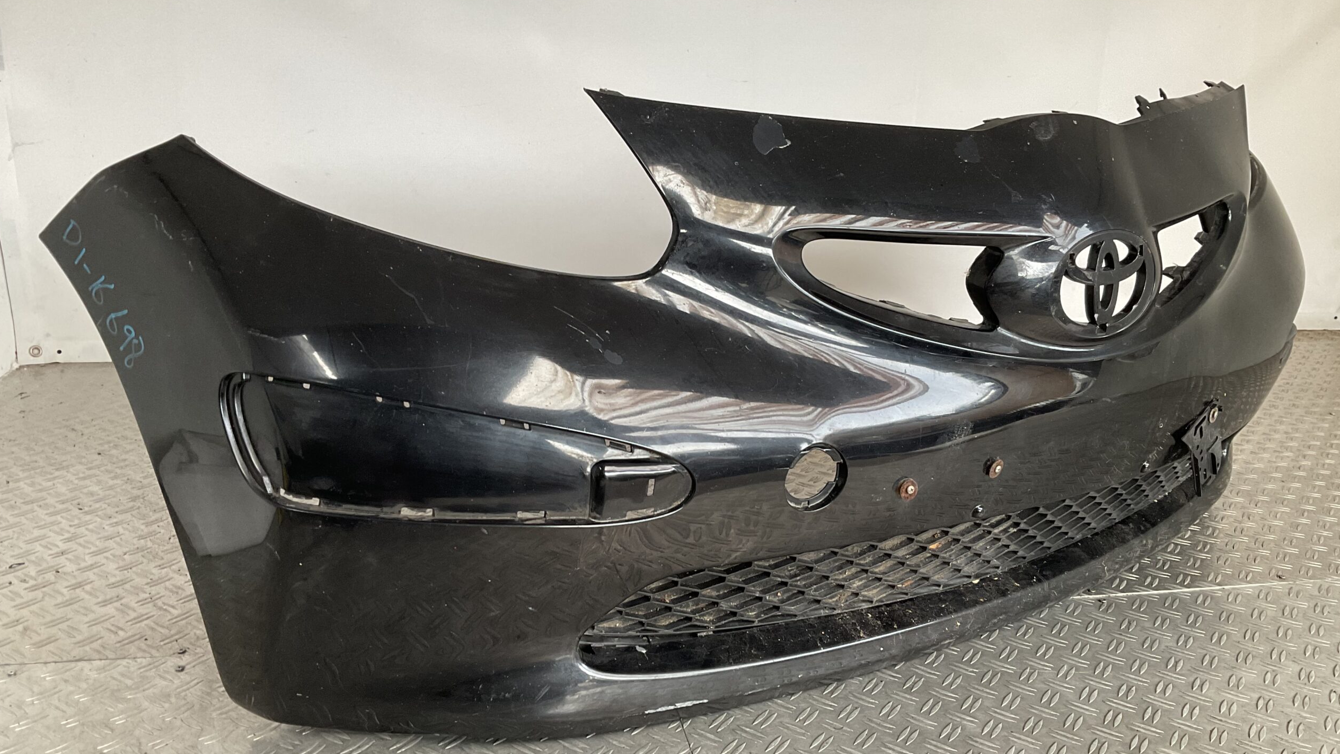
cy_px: 434
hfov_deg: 61.0
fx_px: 1137
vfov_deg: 36.6
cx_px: 672
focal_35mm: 32
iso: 64
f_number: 1.8
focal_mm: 3
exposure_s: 1/100
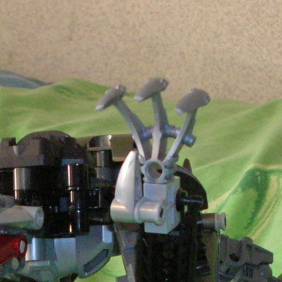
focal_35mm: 159
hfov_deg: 11.0
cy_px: 289
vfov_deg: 10.9
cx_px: 135
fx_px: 1465
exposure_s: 1/16.3
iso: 200
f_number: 3
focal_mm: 7.1
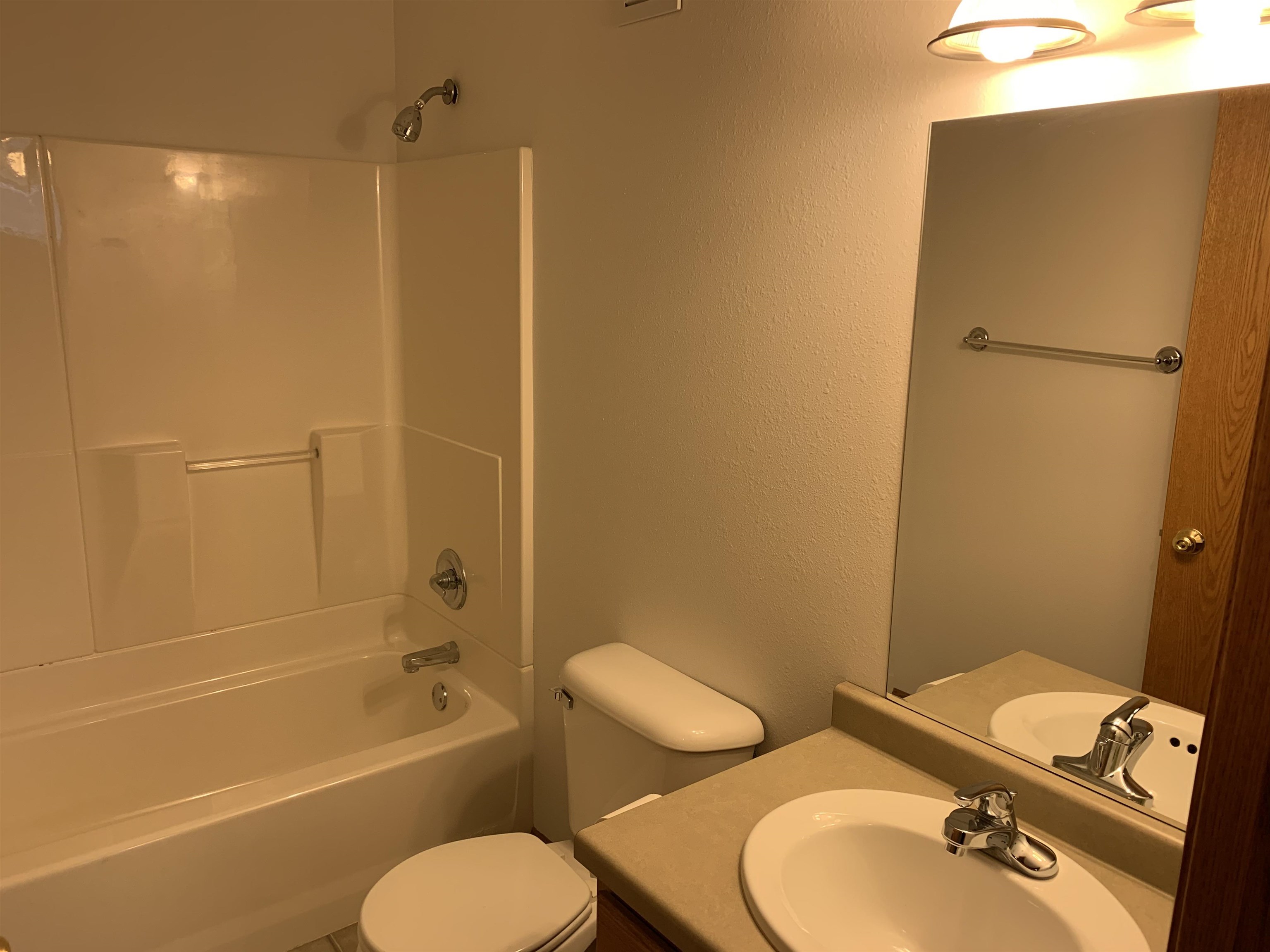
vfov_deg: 53.1
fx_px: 954
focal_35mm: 26
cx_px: 635
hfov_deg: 67.3
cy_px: 476
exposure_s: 1/60
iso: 80
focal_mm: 4.25
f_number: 1.8
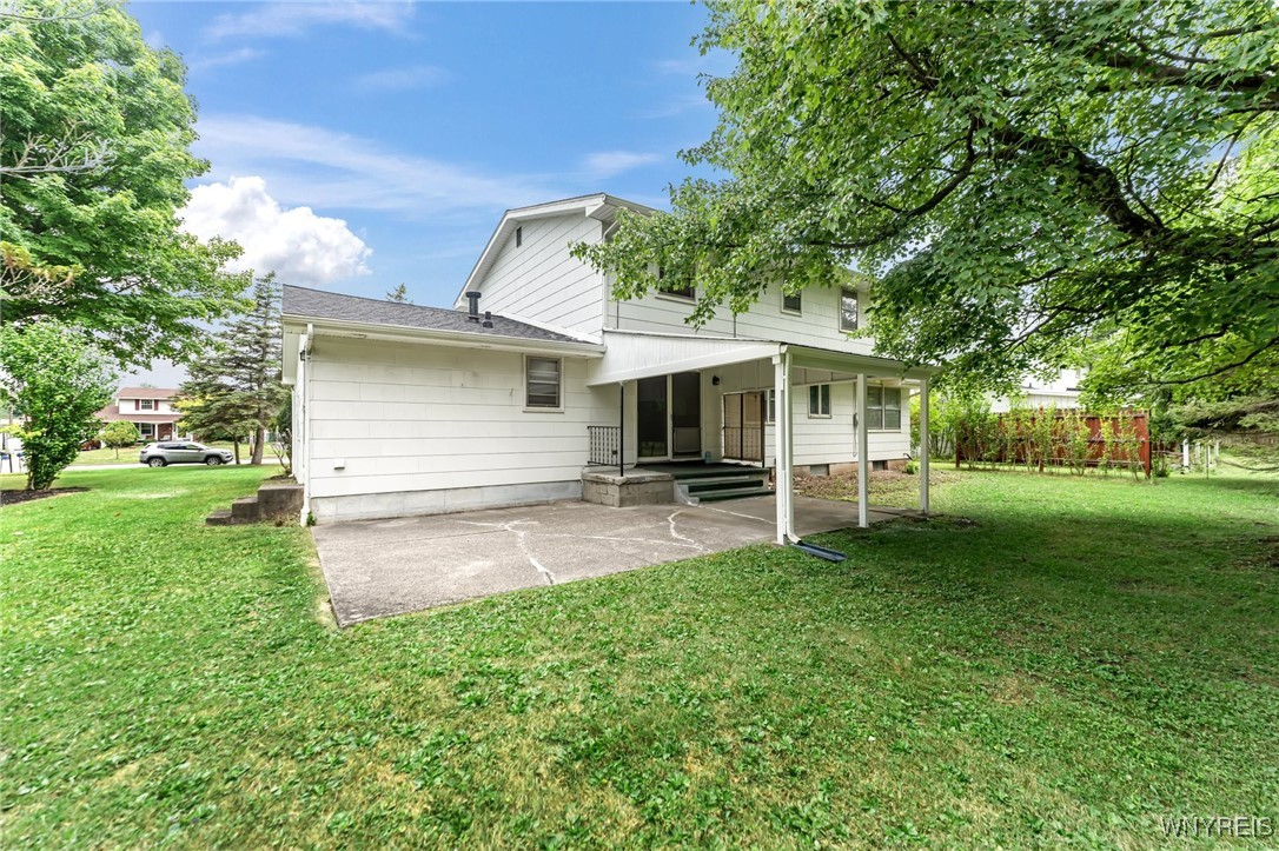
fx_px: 497
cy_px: 426
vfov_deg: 81.2
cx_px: 640
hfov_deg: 104.3
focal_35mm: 14
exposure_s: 1/250
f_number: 4.5
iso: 100
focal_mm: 14
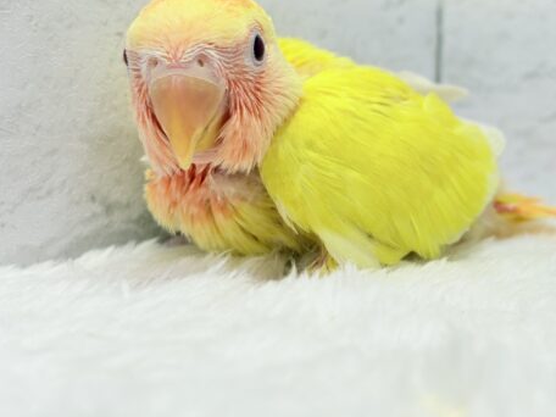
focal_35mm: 73
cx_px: 341
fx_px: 1173
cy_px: 135
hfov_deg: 26.6
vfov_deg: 20.1
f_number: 1.6
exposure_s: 1/50
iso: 32
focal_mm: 5.96
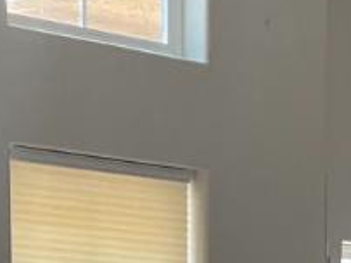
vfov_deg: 7.0
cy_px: 783
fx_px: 1946
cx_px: 441
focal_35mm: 192
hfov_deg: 10.1
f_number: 1.5
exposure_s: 1/121
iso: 125
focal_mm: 5.7
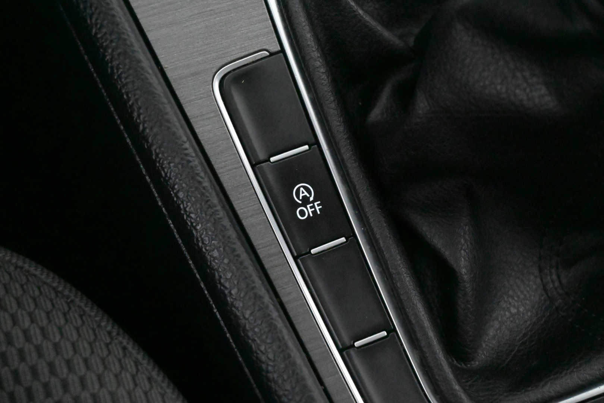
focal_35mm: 69
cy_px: 202
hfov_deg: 29.2
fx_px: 1158
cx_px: 302
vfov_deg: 19.7
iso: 18000
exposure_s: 1/80
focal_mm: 46
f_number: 6
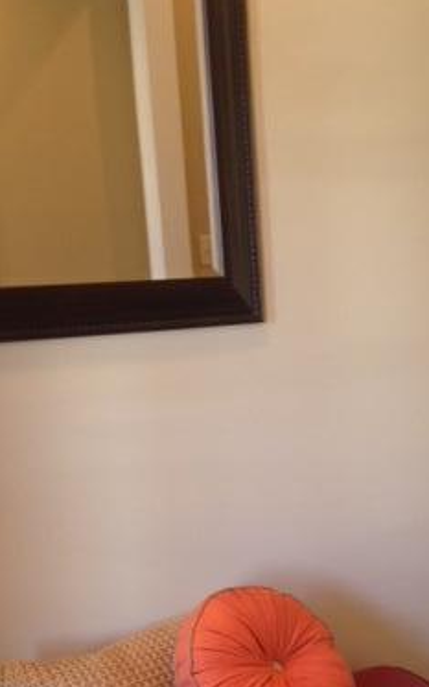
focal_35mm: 60
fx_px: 1123
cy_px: 541
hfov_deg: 21.2
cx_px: 381
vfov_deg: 33.1
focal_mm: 4.12
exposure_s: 1/20
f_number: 2.4
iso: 100
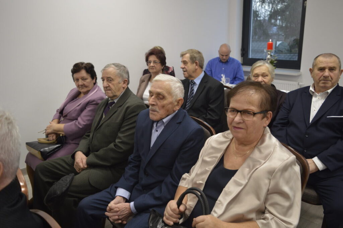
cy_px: 114
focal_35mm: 30
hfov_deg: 62.0
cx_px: 172
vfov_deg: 43.5
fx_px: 286
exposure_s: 1/50
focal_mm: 20
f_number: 3.5
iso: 400
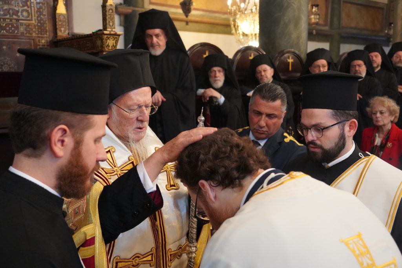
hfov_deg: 53.1
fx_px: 402
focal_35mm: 36
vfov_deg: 36.9
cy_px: 134
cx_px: 201
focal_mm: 36
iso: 8000
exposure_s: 1/160
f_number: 4
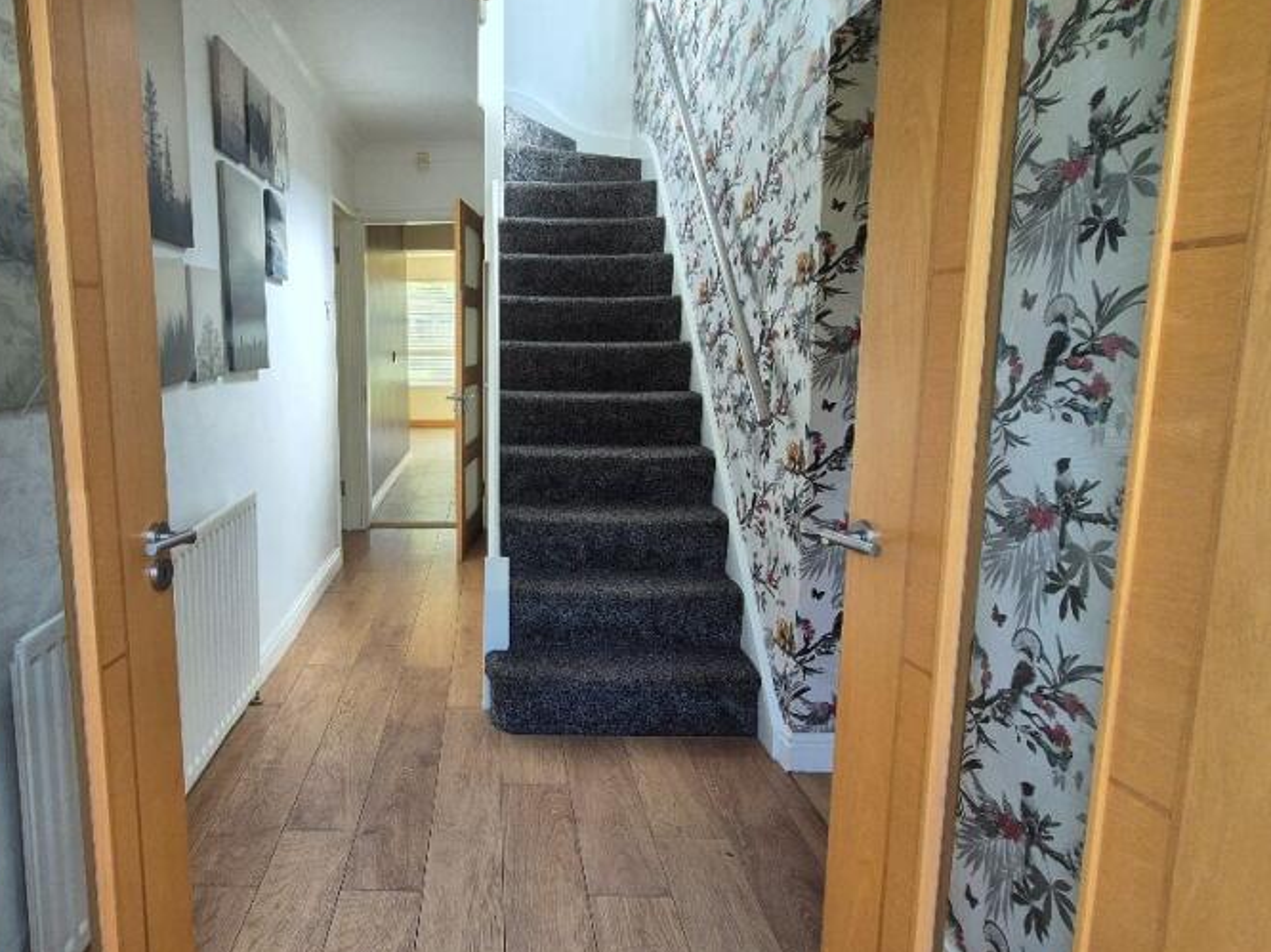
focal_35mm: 20
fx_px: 734
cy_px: 458
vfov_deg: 65.9
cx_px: 462
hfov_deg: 80.0
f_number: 2.2
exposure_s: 1/100
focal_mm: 2.2
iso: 50
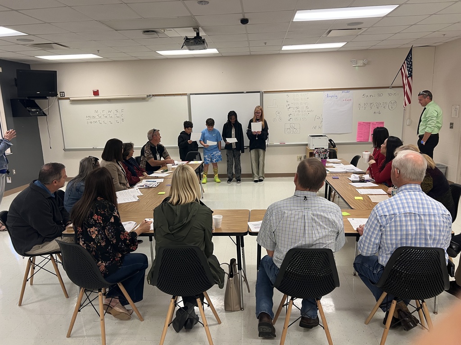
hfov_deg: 67.3
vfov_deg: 53.1
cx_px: 230
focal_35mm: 26
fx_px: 346
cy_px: 172
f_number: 1.5
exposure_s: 1/60
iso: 100
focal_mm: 5.7
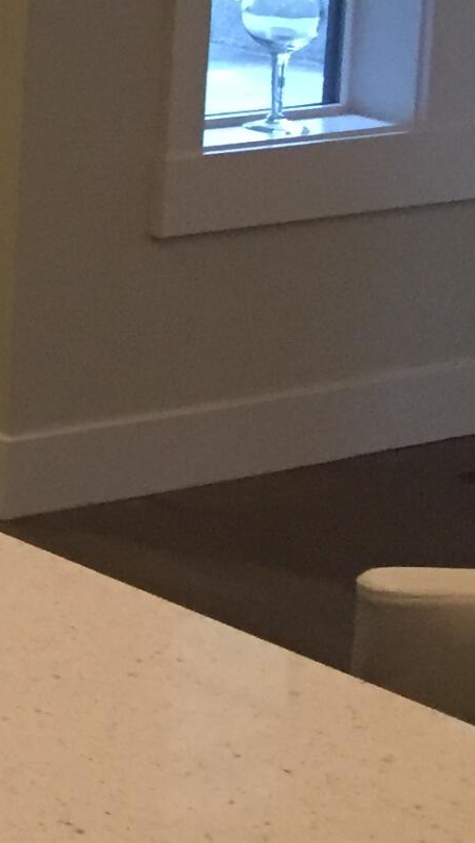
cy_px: -83
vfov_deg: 17.7
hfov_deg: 8.7
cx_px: -901
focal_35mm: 117
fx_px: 2618
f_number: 2.2
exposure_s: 1/30
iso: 160
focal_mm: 4.15
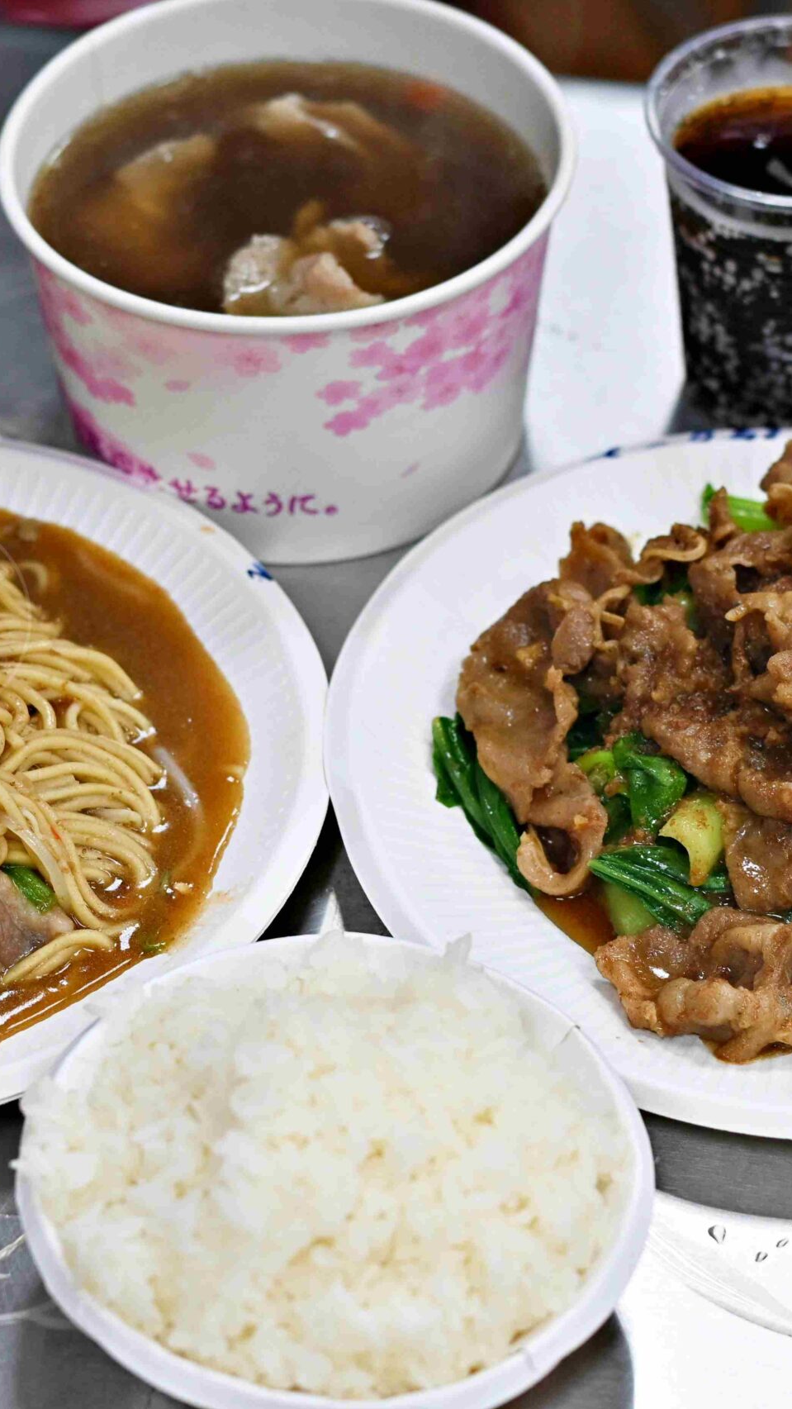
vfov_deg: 18.2
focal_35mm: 118
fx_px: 4406
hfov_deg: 10.3
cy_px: 704
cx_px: 346
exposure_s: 1/200
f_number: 3.2
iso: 450
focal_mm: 50
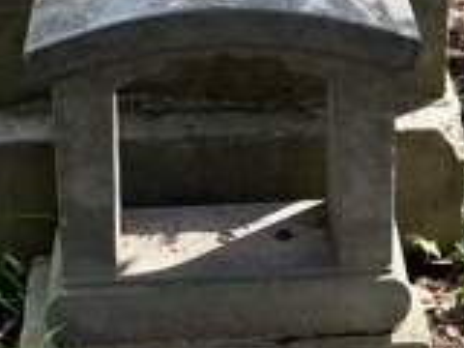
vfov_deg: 12.4
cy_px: -158
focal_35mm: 114
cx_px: 223
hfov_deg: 17.3
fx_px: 1528
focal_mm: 5.96
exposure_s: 1/641
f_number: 1.6
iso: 50
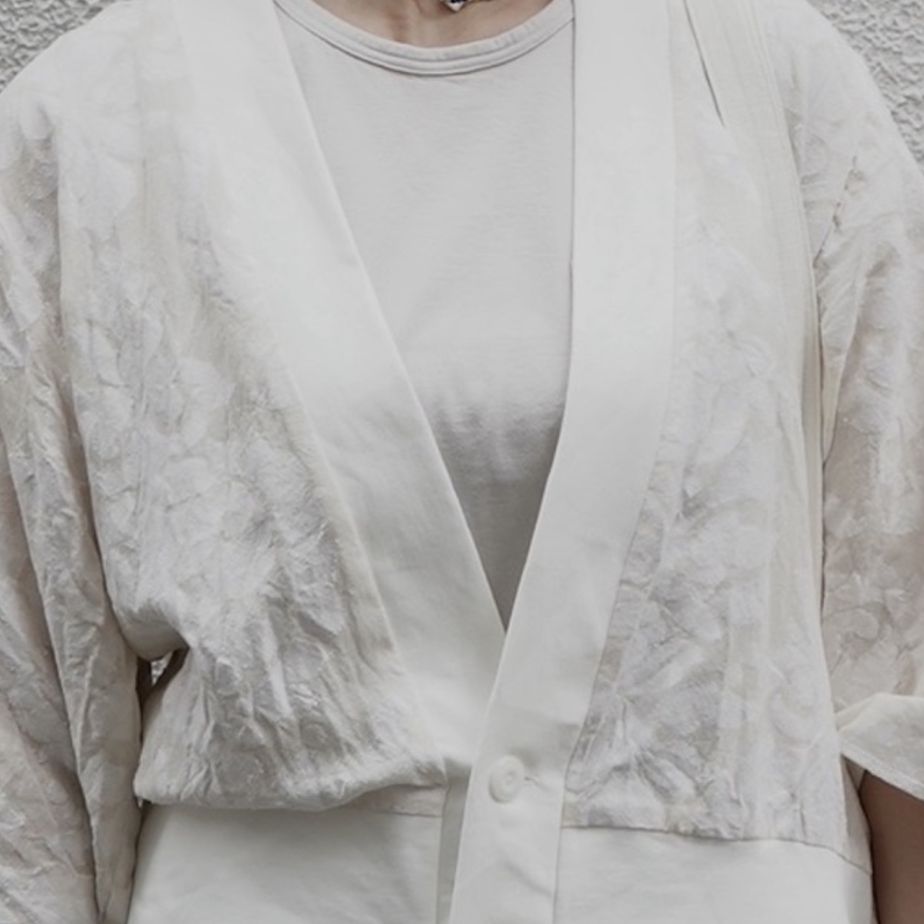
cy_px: 425
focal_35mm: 39
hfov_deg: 42.8
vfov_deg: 42.8
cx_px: 462
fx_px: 1178
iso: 500
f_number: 5.6
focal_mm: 30
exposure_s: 1/400
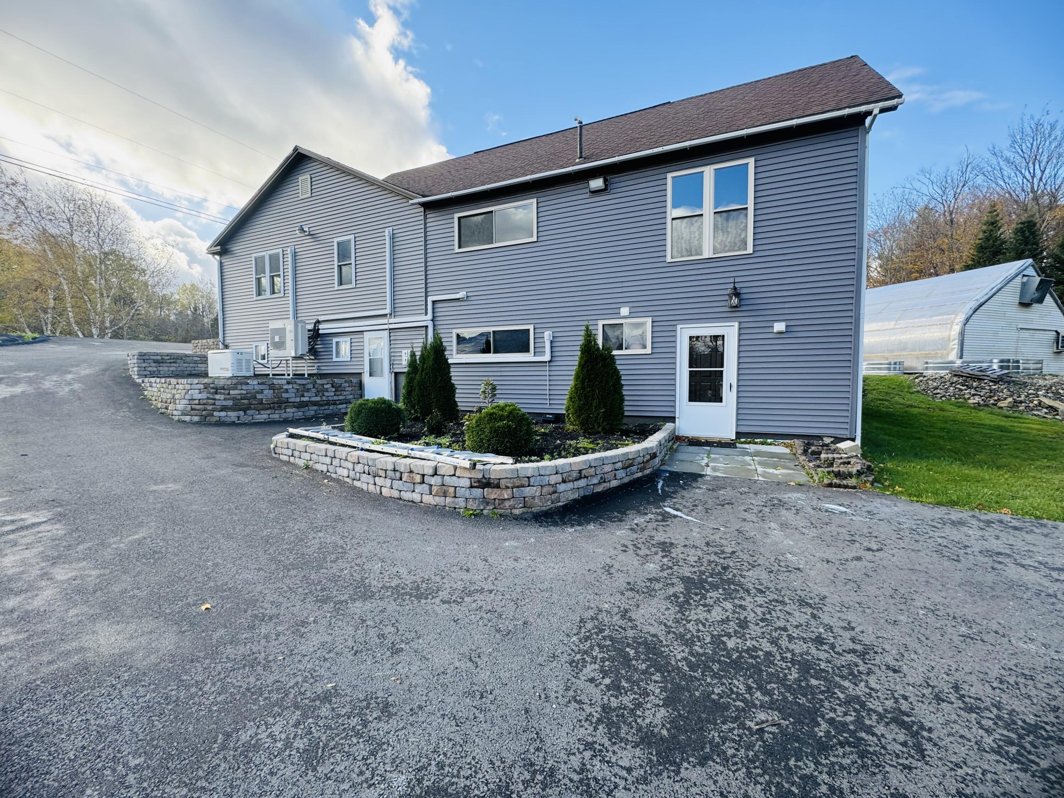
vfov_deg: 85.7
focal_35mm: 14
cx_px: 532
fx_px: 430
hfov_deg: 102.1
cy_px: 399
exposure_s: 1/224
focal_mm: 2.22
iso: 40
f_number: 2.2
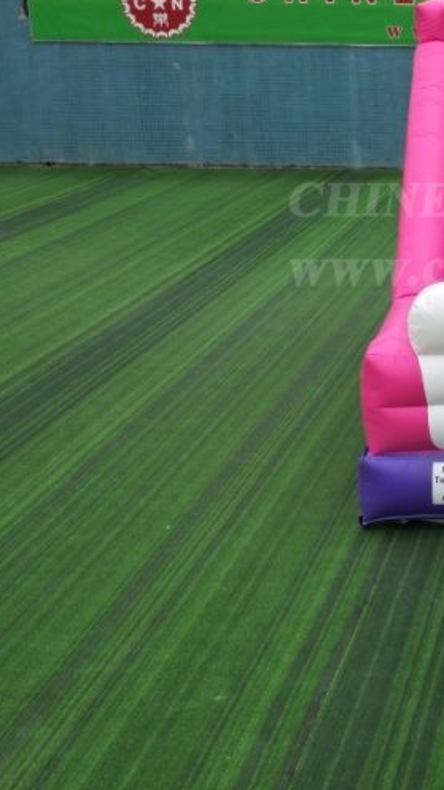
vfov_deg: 37.9
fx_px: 1130
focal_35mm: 54
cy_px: 234
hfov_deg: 20.0
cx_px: 613
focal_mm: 6.72
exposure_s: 1/1250
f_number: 1.7
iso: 120
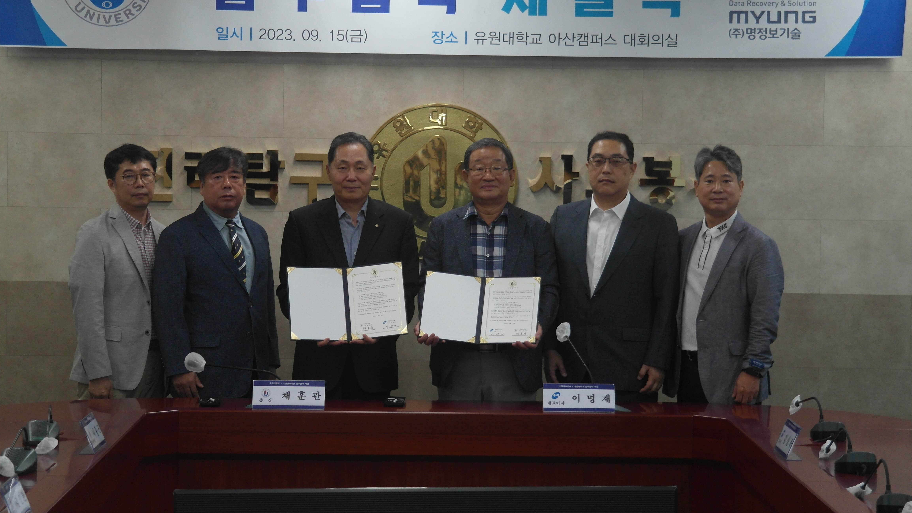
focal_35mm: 104
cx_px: 442
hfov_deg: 20.6
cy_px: 233
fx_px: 2515
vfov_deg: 11.6
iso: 400
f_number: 5.6
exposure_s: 1/40
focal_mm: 55
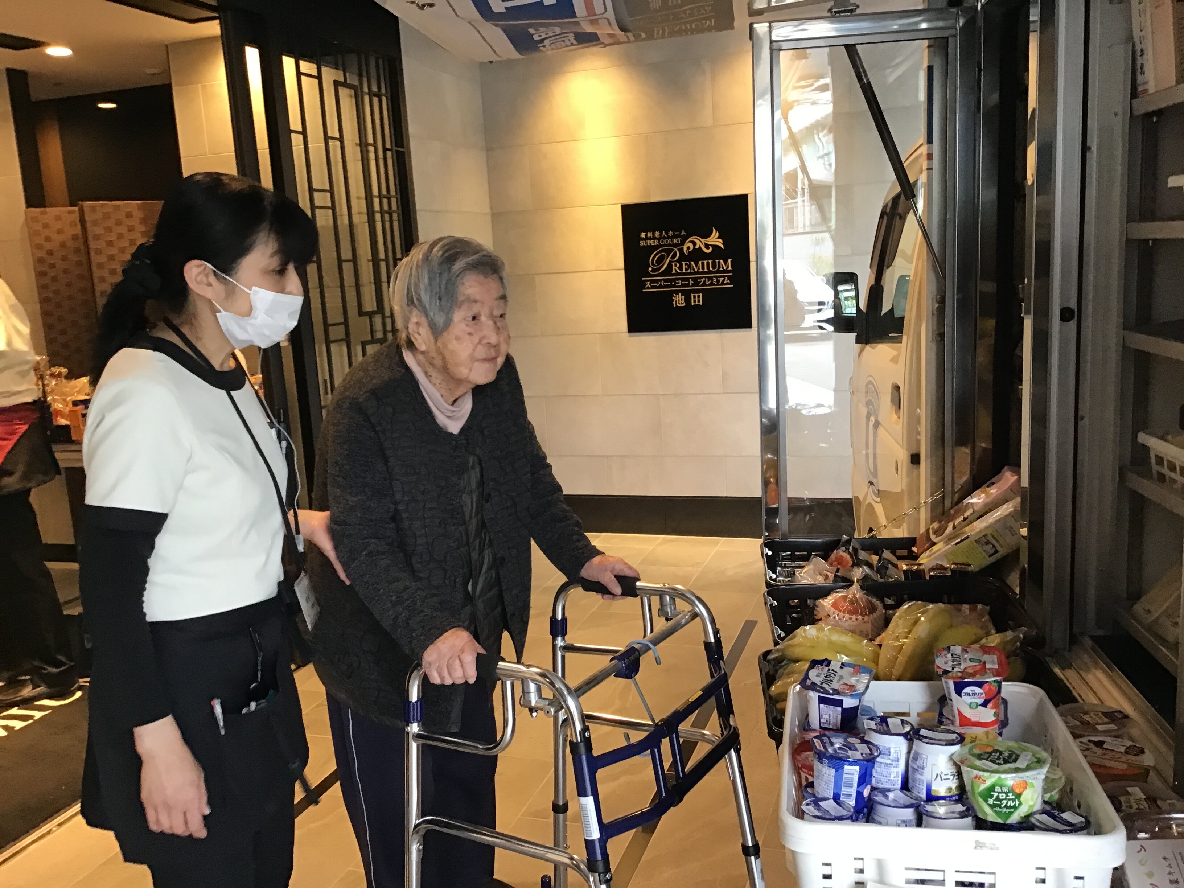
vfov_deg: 45.4
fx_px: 1060
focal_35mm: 31
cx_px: 592
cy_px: 444
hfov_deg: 58.4
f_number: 2.4
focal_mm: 3.3
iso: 100
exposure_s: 1/30
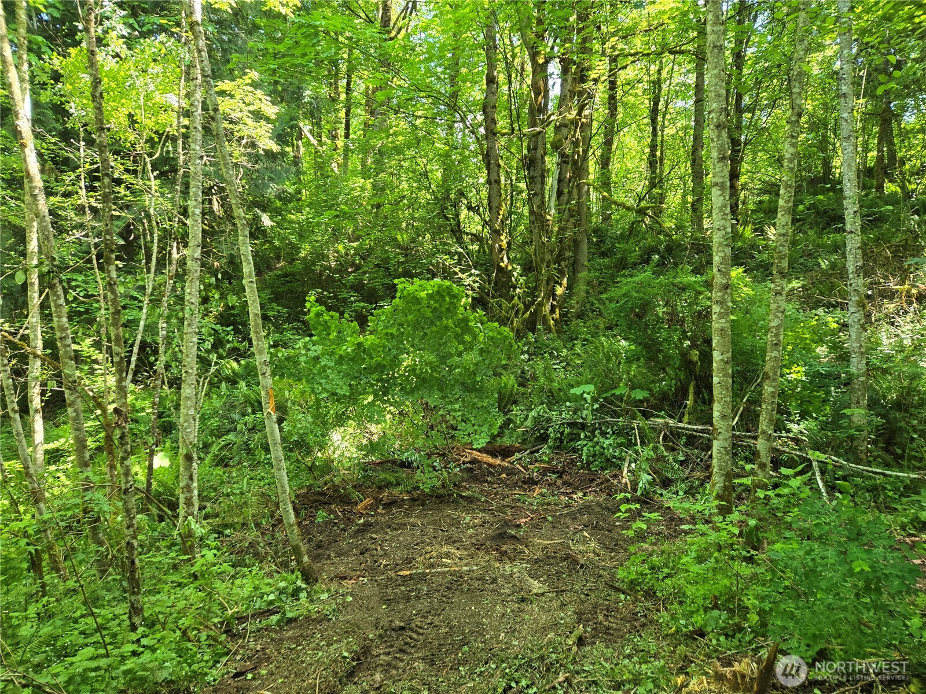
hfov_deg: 73.9
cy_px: 347
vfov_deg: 58.9
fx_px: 615
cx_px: 463
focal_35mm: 23
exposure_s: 1/180
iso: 160
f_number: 1.8
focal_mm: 5.4
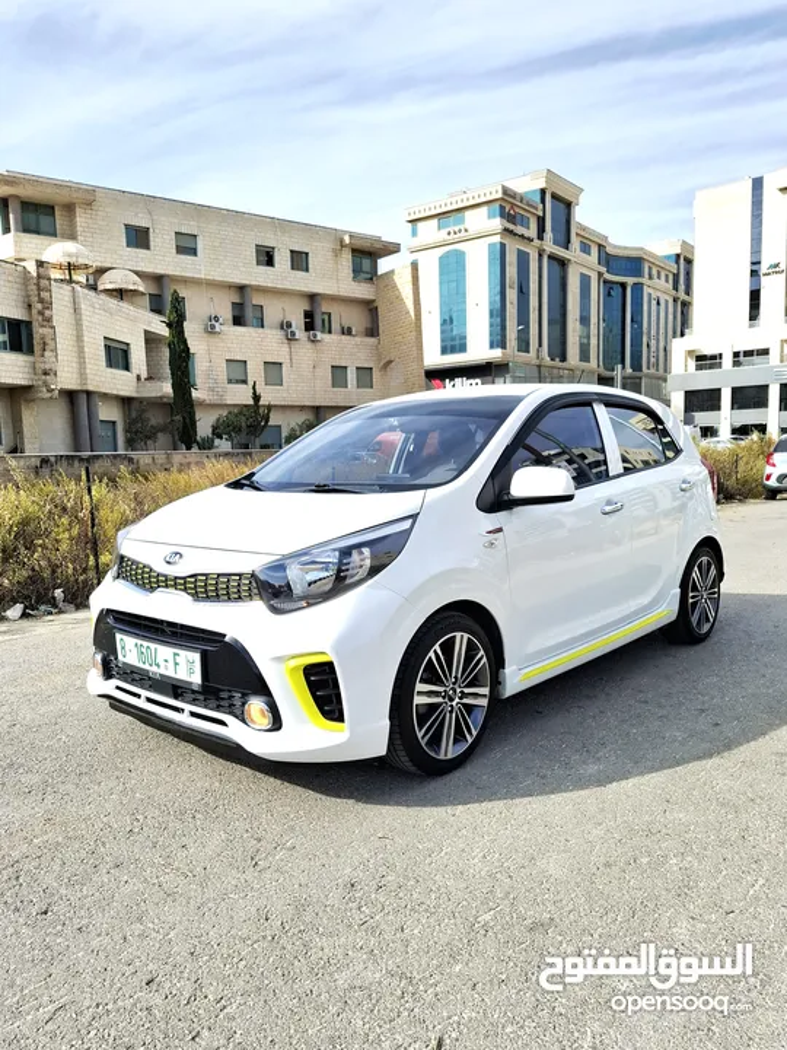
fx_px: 697
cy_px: 525
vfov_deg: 73.9
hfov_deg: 58.9
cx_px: 394
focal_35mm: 23
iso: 50
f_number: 1.8
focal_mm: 5.54
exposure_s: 1/2000
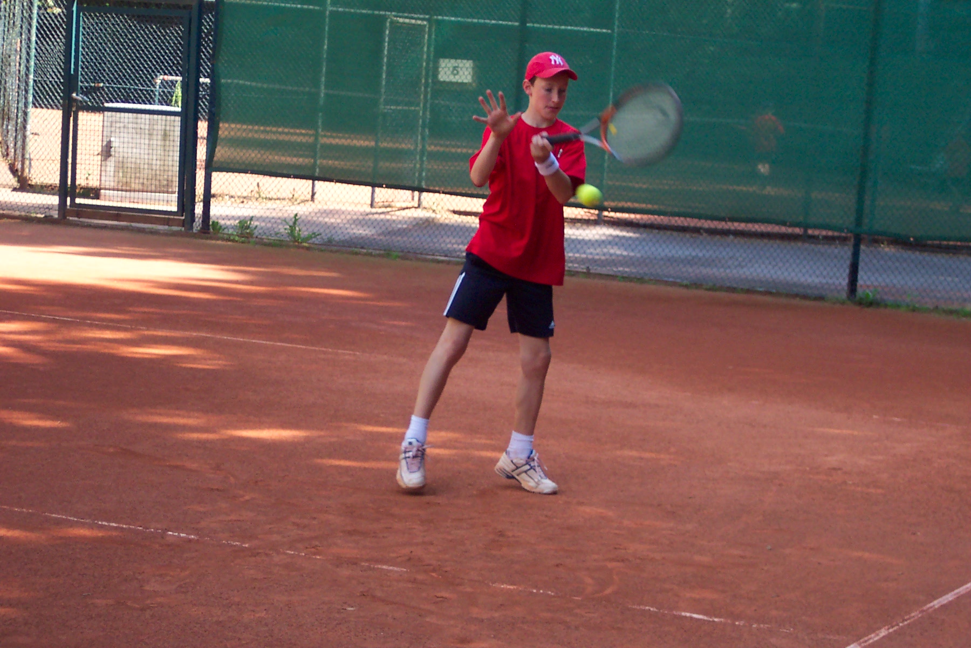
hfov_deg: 20.2
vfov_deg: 13.6
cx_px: 486
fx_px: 2724
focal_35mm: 101
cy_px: 324
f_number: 4.8
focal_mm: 21.3
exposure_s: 1/250
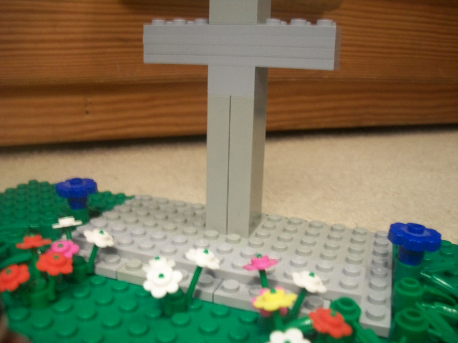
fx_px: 423
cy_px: 172
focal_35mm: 32
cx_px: 229
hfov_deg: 56.8
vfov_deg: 44.2
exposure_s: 1/10
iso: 160
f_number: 2.9
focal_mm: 5.7
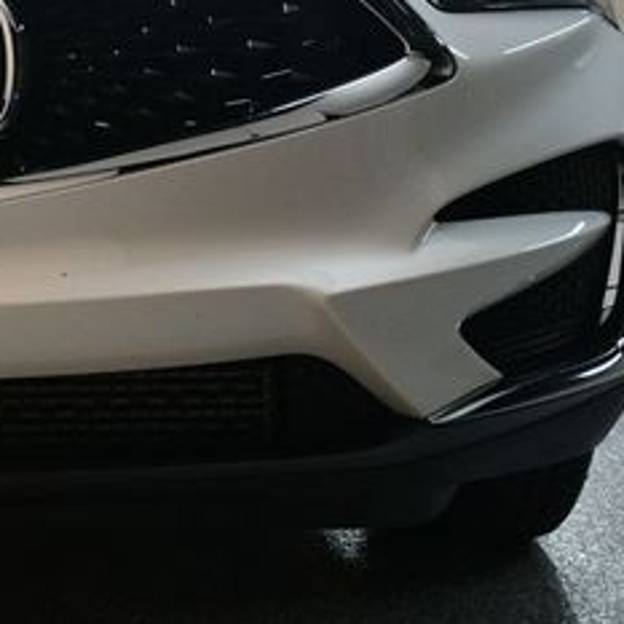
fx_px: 1713
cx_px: -62
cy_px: 91
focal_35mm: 84
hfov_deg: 19.8
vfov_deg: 20.3
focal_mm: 24
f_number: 3.8
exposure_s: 1/125
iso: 1000
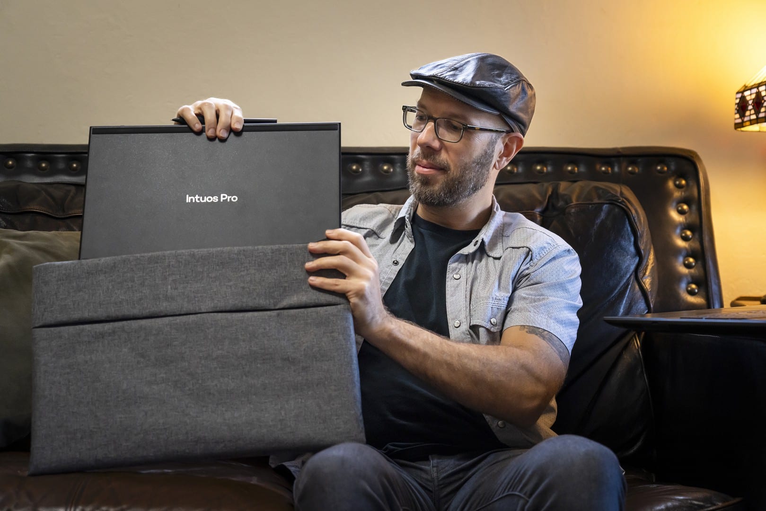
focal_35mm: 57
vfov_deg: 23.8
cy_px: 256
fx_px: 1213
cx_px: 383
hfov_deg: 35.0
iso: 1600
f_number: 4
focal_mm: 57
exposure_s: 1/160
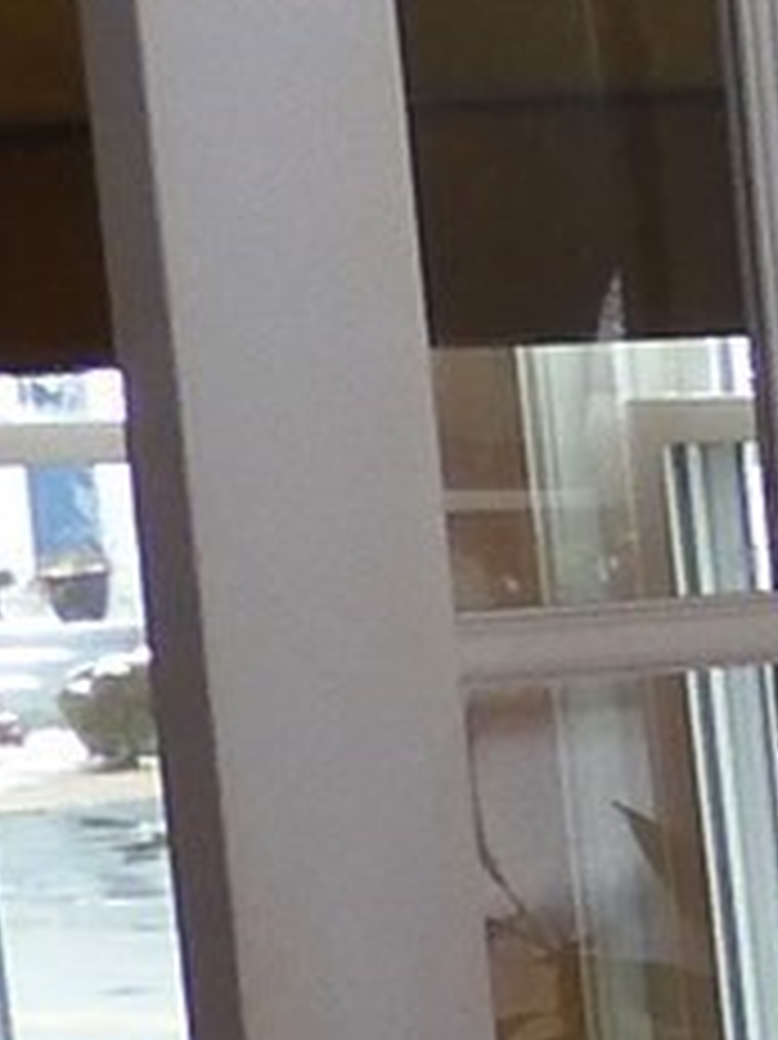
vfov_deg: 9.2
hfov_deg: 5.6
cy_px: 1265
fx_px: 6389
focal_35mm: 213
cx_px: 3512
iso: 125
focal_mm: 4.3
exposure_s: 1/30
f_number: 3.4
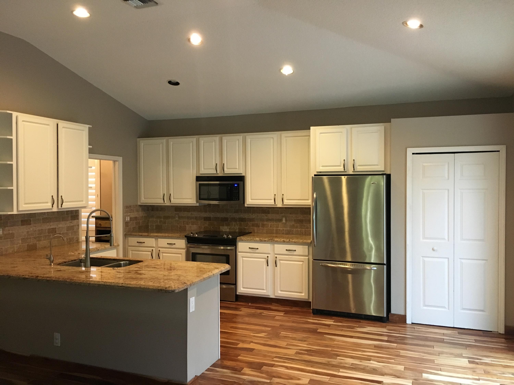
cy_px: 192
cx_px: 257
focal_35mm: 29
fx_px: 431
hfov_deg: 61.7
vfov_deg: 48.2
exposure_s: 1/30
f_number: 2.2
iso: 250
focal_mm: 4.15
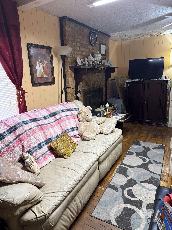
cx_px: 86
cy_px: 115
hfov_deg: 56.8
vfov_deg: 71.6
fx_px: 159
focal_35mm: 24
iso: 160
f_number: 1.78
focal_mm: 6.76
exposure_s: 1/60
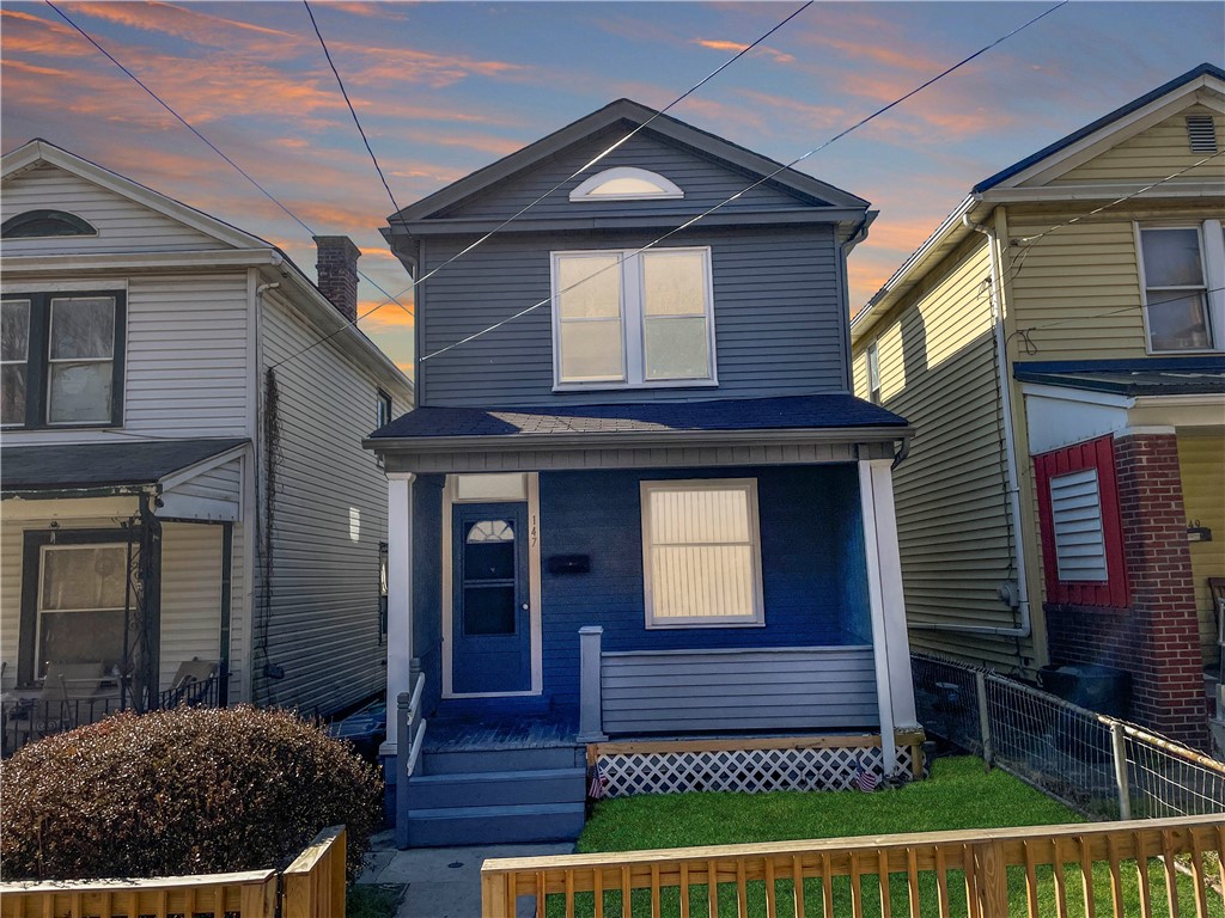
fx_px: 920
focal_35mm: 26
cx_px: 612
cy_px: 459
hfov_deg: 67.3
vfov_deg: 53.1
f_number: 1.6
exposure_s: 1/8400
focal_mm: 4.2
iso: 50
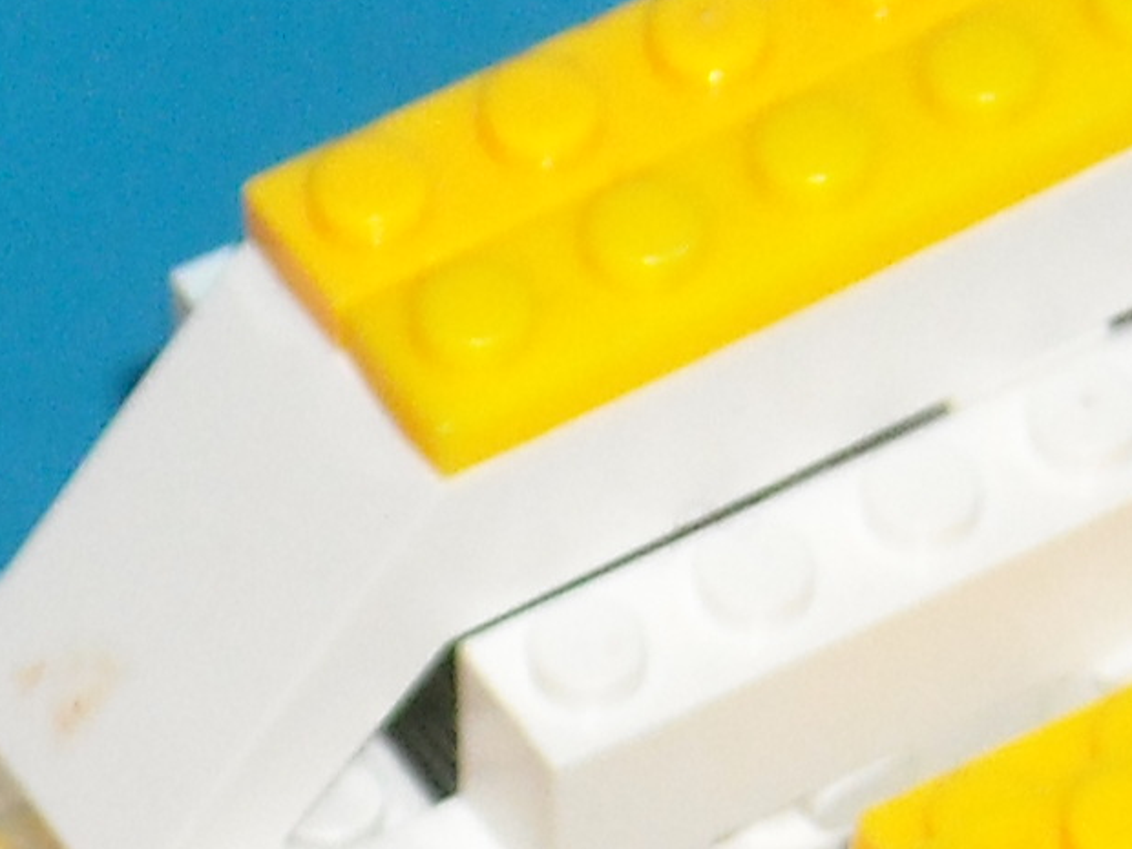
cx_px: -539
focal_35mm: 321
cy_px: 1404
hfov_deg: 6.1
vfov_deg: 4.6
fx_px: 10497
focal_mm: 9.87
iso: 200
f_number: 3.5
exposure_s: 1/125
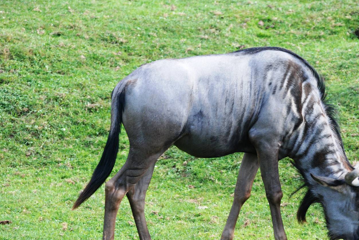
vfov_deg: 5.3
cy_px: 146
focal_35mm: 258
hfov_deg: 8.0
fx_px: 2572
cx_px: 225
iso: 1000
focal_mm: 135
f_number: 5.6
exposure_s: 1/500
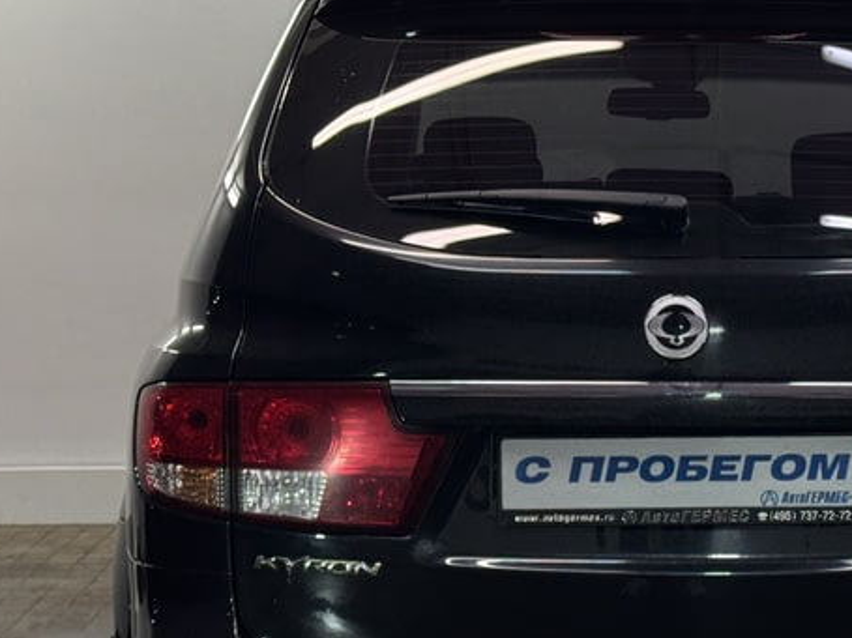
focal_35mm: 95
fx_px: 2338
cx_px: 665
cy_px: 482
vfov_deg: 15.5
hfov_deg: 20.5
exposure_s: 1/100
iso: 50
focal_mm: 6.76
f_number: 1.78
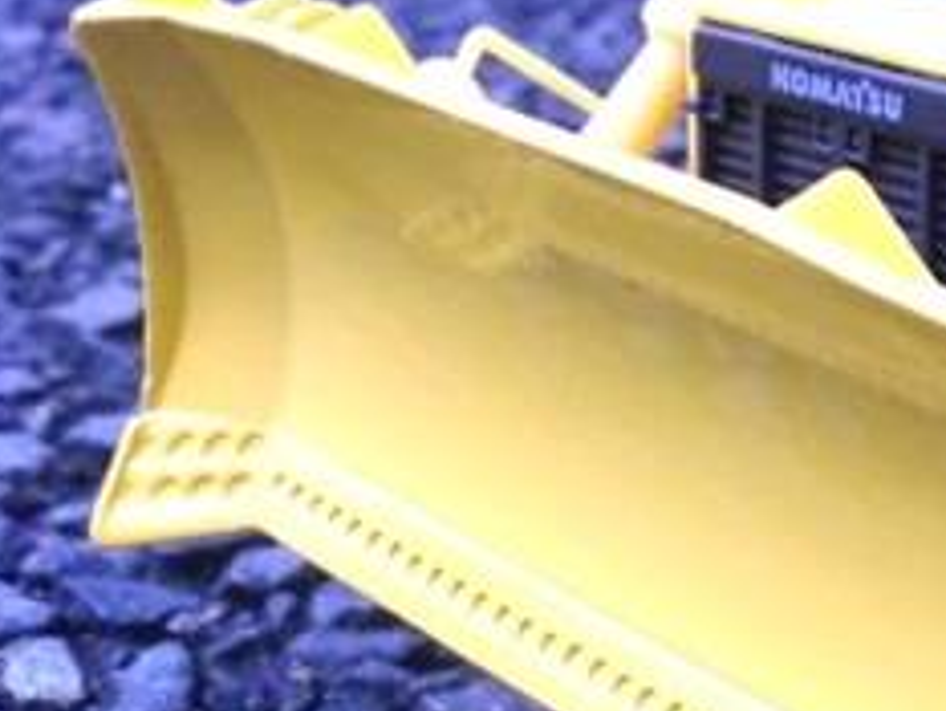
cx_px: 1060
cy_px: 410
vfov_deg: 16.4
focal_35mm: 90
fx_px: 2461
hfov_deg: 20.7
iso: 400
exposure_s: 1/40
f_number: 3.1
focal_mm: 6.3
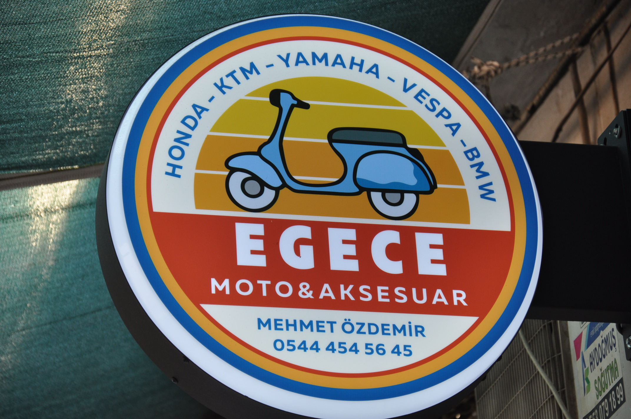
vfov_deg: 9.3
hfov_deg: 14.0
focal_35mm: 147
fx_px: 2573
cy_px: 210
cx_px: 316
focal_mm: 98
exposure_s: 1/100
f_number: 5.6
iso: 400
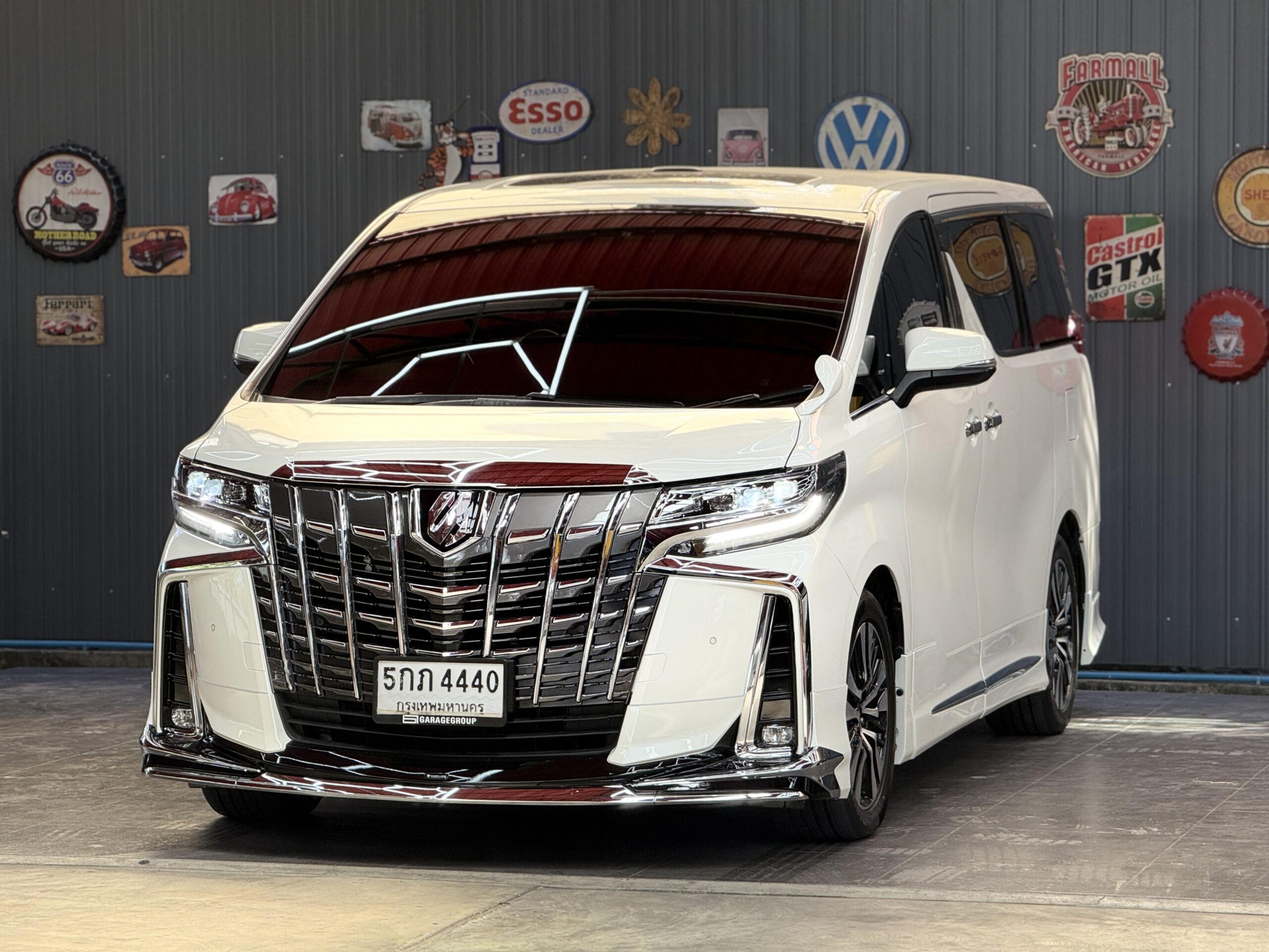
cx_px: 634
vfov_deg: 12.3
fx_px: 4399
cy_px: 476
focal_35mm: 120
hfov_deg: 16.4
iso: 64
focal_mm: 15.66
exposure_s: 1/135
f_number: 2.8
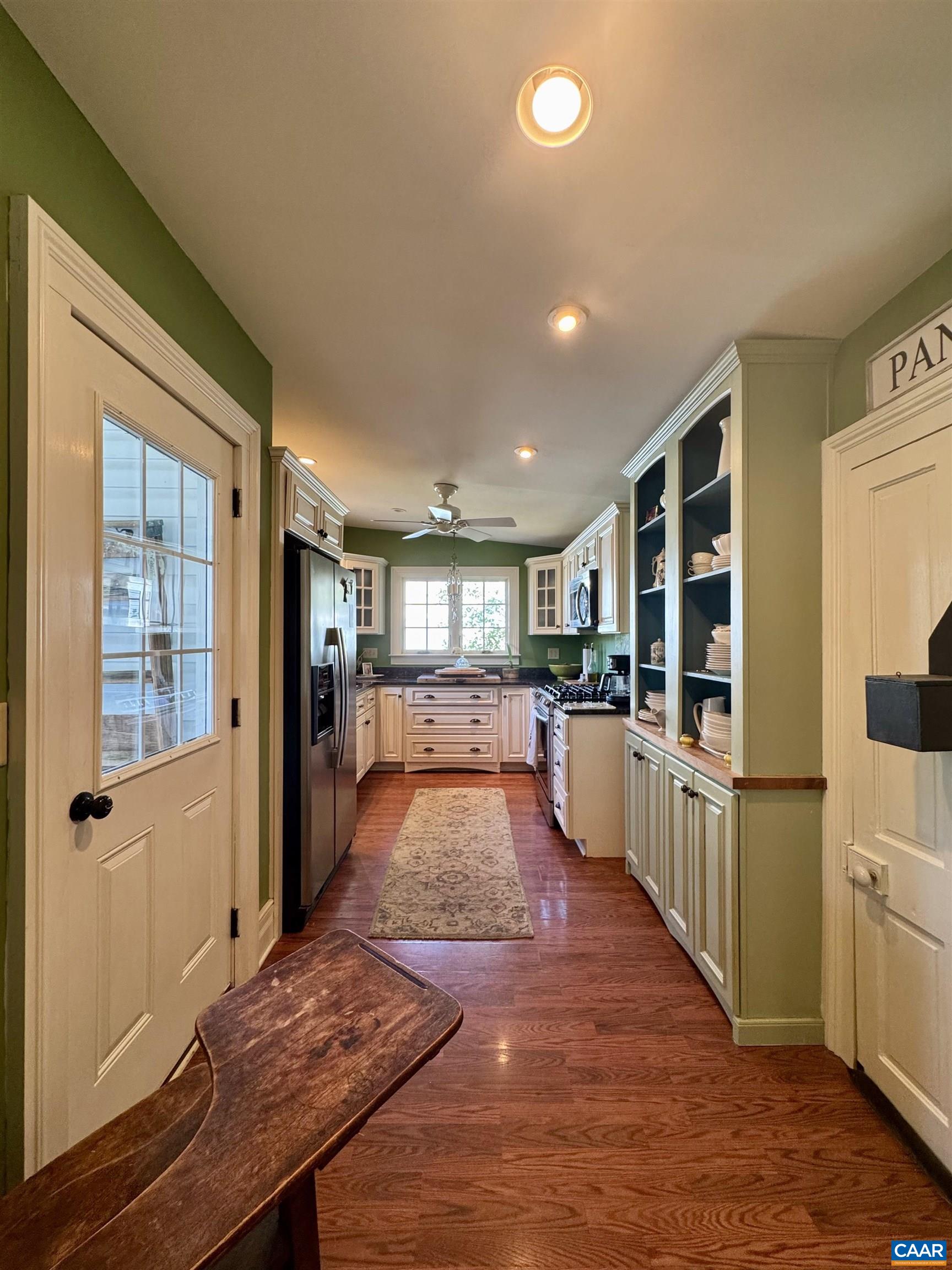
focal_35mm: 14
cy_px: 635
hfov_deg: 85.7
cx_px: 476
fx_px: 513
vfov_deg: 102.1
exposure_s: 1/60
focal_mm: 2.22
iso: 250
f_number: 2.2
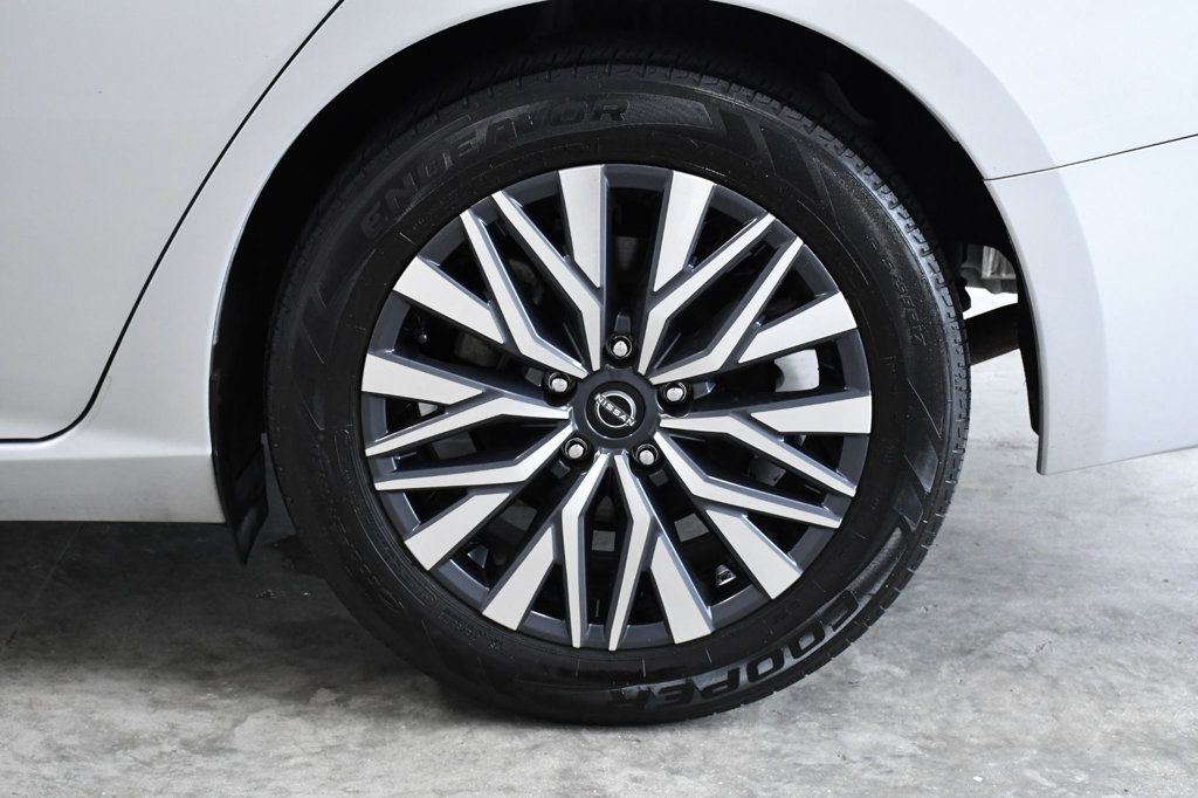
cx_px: 599
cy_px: 399
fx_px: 2229
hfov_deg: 30.1
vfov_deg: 20.3
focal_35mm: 67
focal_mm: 45
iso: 2500
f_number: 8
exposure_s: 1/250
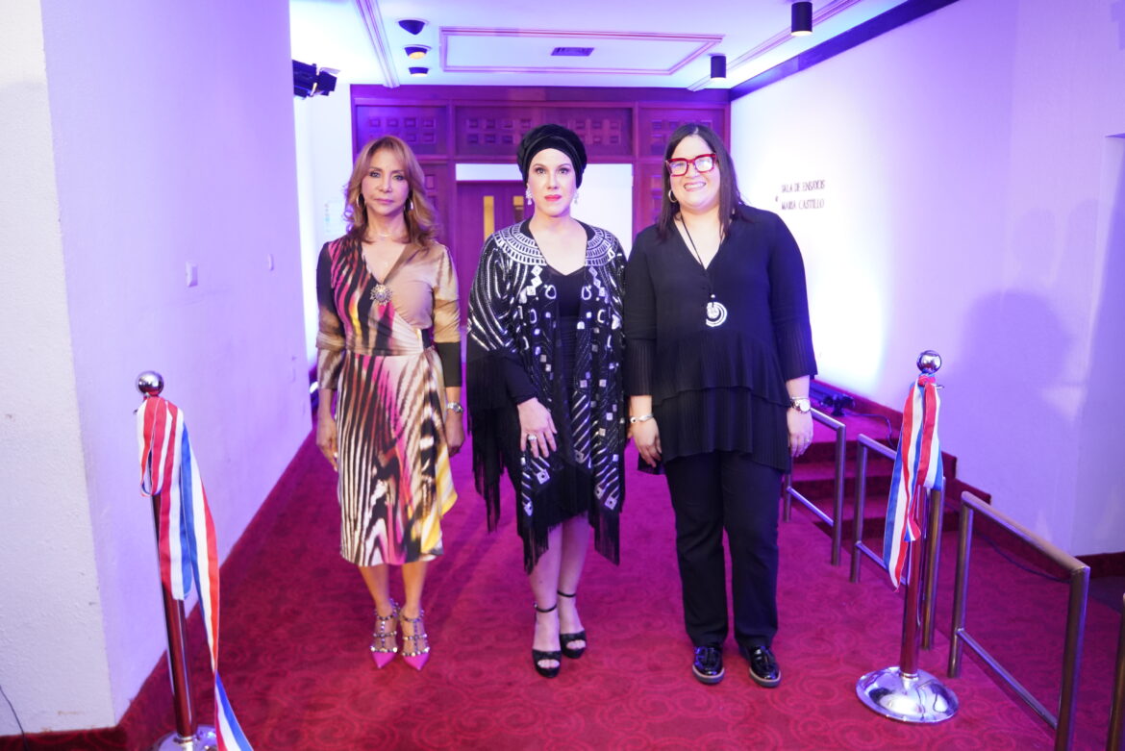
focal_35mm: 42
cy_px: 376
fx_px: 1313
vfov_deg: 31.9
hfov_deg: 46.4
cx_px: 562
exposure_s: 1/160
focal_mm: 28
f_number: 2.8
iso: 1600
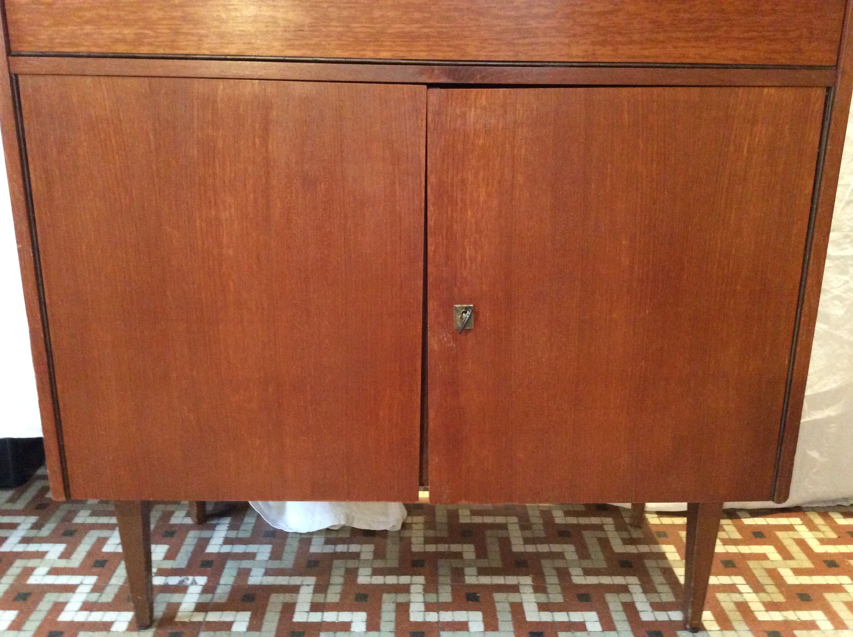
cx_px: 426
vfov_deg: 44.1
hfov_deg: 56.9
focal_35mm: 32
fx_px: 787
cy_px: 318
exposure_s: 1/17
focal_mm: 3.3
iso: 400
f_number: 2.4
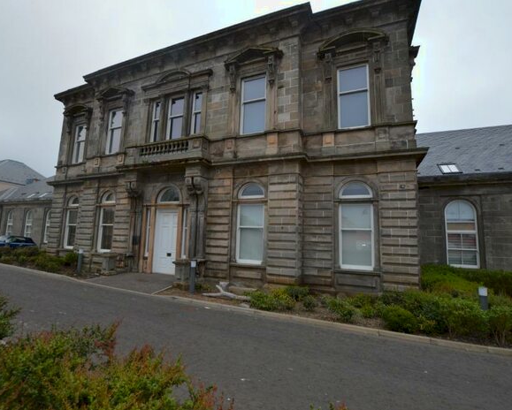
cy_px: 205
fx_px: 258
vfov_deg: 77.0
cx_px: 234
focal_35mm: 17
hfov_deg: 89.4
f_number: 7.1
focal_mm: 10
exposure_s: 1/200
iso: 100
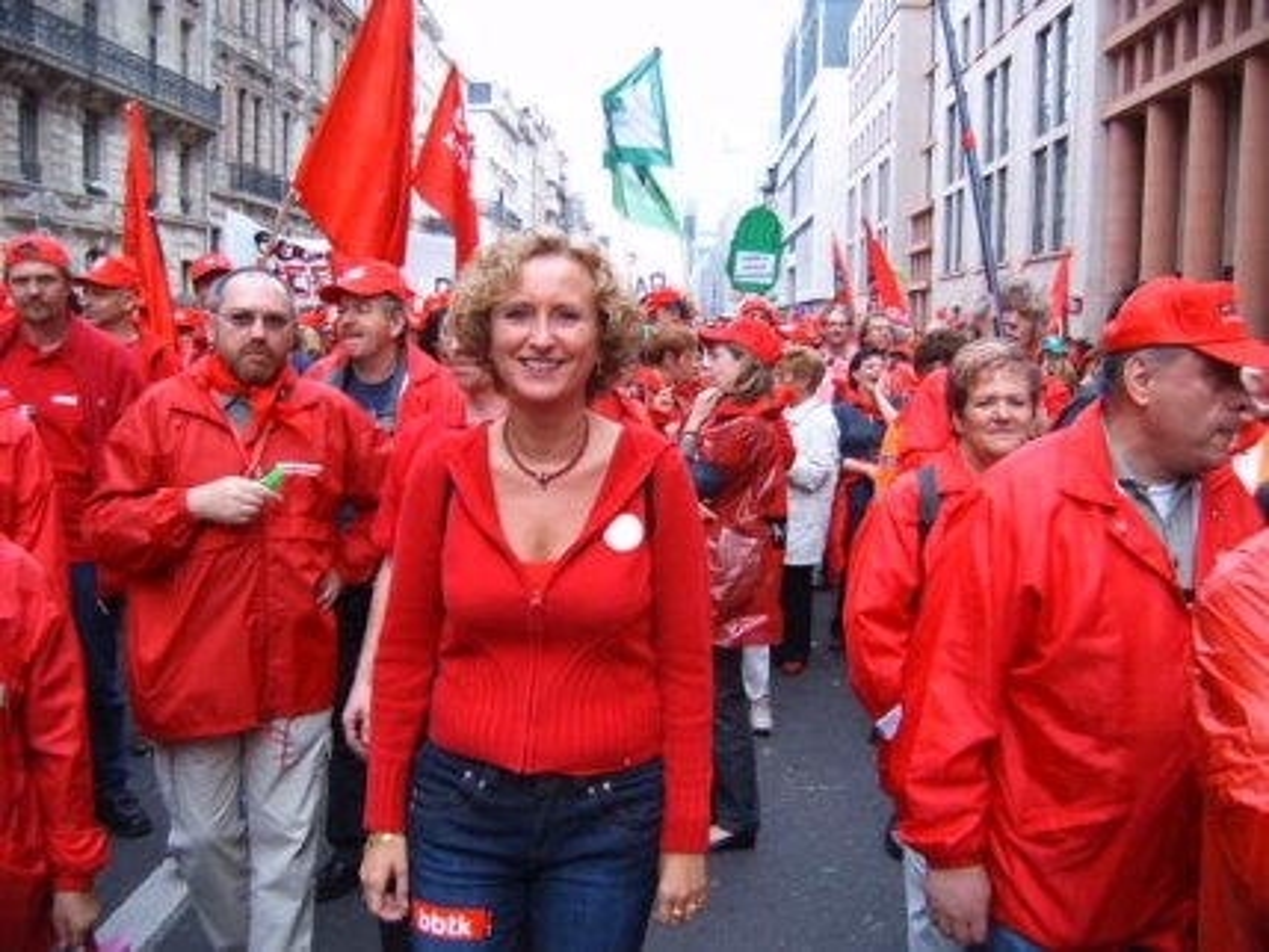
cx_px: 634
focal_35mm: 37
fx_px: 1357
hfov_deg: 50.1
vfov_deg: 38.7
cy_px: 476
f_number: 2.9
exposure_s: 1/125
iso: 63
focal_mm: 6.2
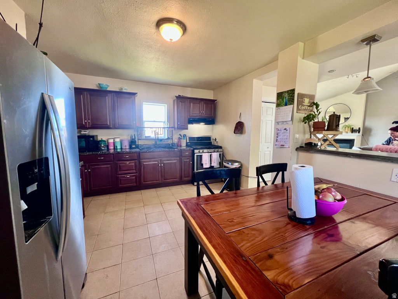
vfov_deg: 89.9
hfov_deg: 106.2
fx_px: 149
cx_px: 199
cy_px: 150
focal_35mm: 13
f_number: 1.8
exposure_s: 1/60
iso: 250
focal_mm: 1.57
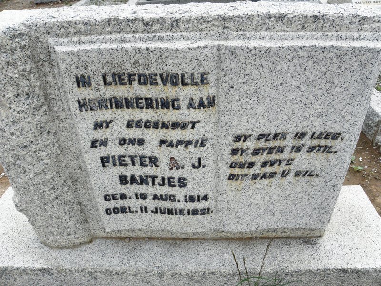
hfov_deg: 67.3
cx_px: 190
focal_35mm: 26
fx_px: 286
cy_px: 143
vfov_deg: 53.1
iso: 200
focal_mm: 4.6
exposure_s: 1/320
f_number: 5.6
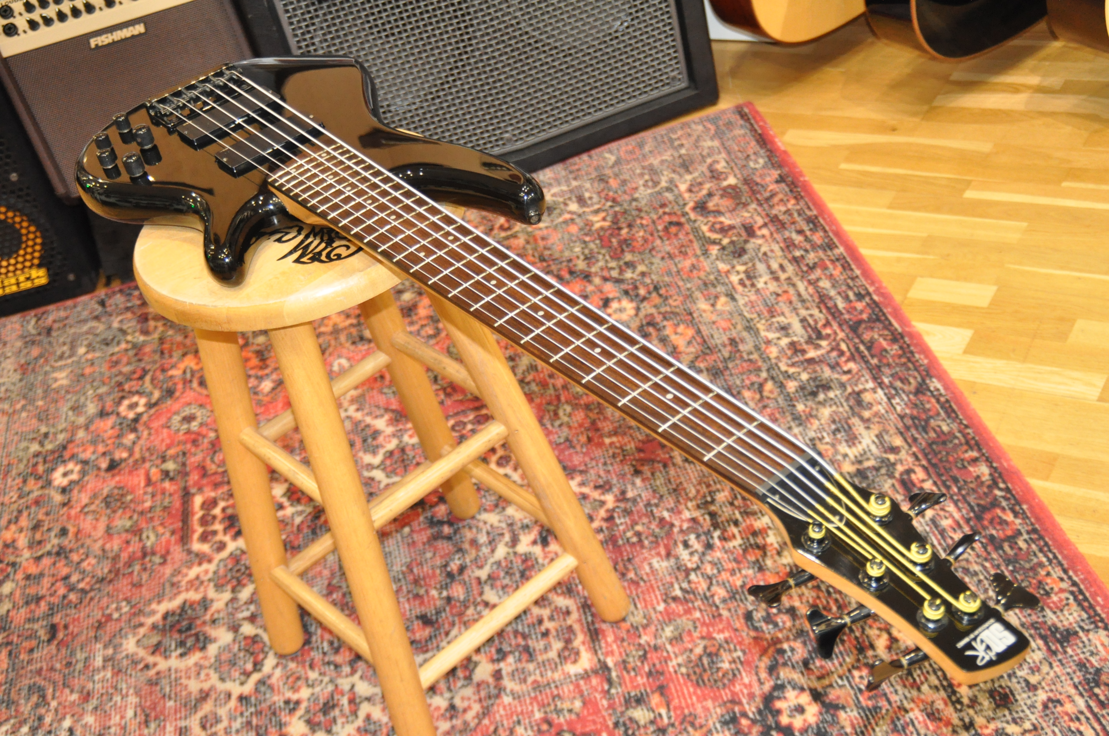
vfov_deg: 28.0
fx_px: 1477
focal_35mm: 48
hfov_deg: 41.2
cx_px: 554
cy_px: 368
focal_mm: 32
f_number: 5
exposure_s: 1/60
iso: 2000
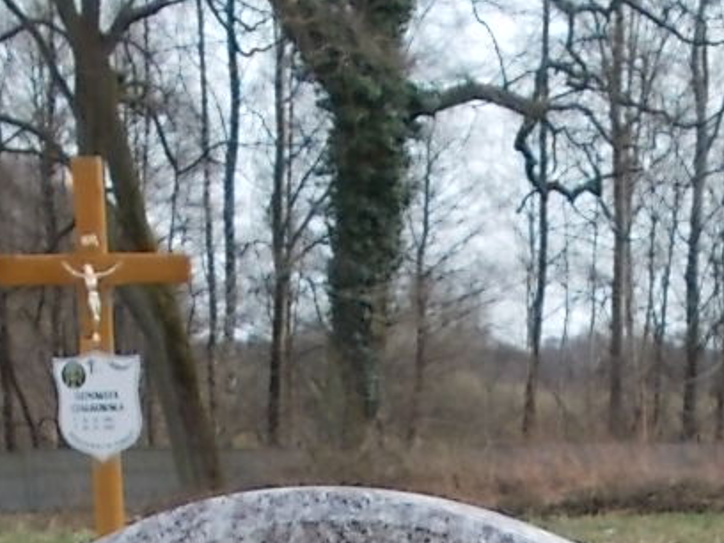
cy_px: 960
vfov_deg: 13.2
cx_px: 555
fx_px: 2133
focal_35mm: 102
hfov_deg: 19.1
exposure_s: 1/320
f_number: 3.2
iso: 80
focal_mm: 4.6
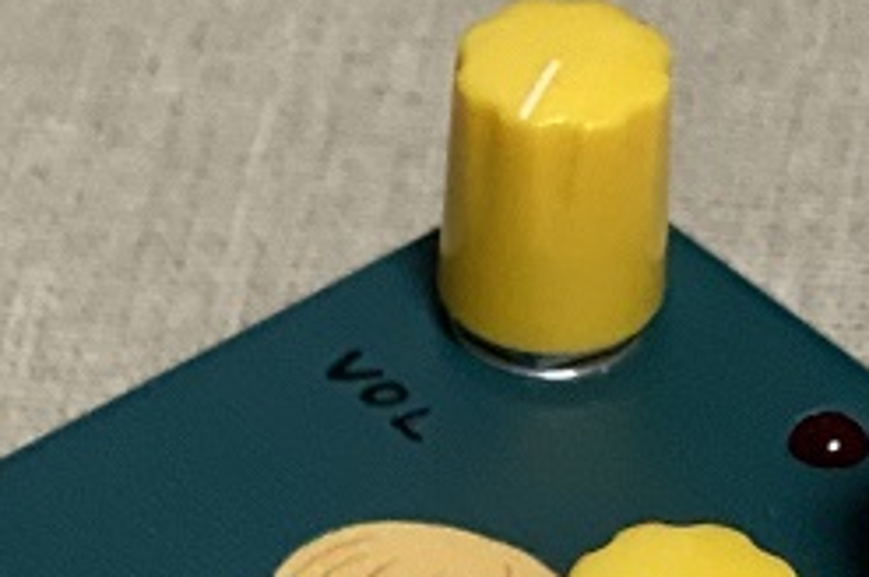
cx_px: 77
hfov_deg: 9.3
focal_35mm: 221
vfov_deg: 6.1
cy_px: 1112
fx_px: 5328
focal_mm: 6
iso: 250
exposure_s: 1/33
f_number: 2
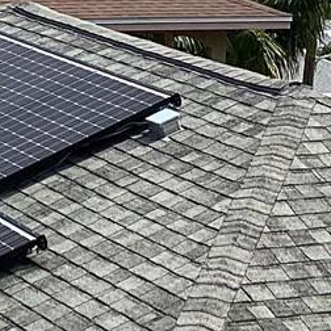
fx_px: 1882
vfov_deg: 9.8
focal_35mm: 174
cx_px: 17
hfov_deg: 10.0
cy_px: -121
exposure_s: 1/2398
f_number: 2.4
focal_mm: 3.3
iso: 25
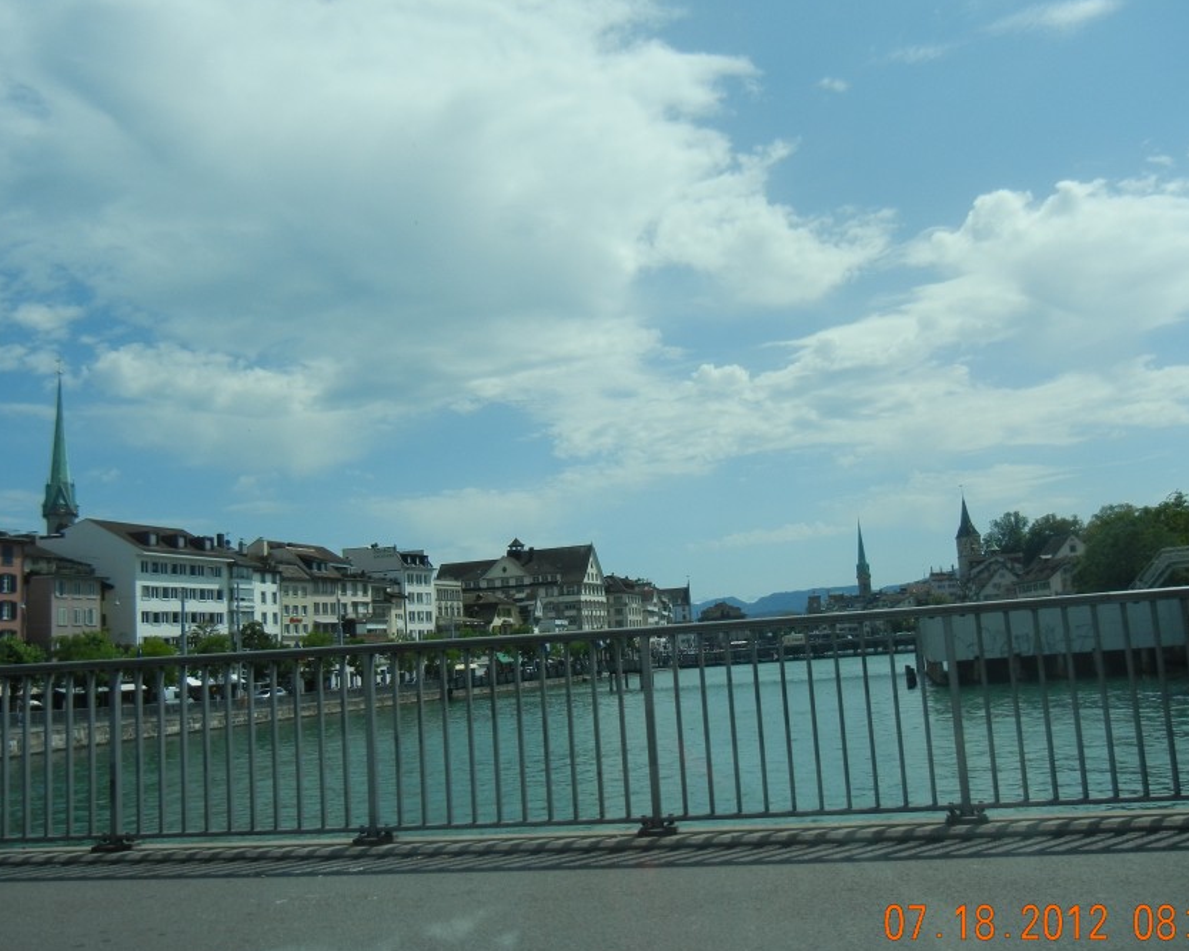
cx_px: 602
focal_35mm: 36
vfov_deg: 41.1
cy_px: 488
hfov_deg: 50.3
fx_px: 1267
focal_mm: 5.4
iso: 160
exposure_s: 1/720
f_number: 7
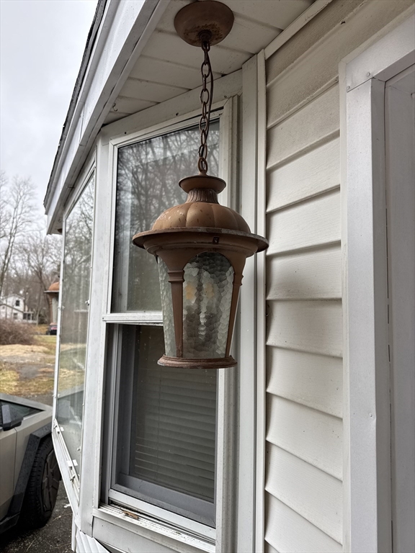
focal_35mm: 24
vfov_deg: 71.6
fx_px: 384
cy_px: 276
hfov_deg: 56.8
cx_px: 208
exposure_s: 1/535
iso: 80
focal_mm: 6.76
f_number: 1.78
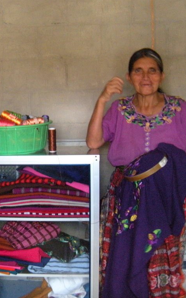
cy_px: 149
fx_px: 406
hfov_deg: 25.3
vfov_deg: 40.3
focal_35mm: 50
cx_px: 34
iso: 400
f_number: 3.8
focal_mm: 5.9
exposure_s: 1/25.1
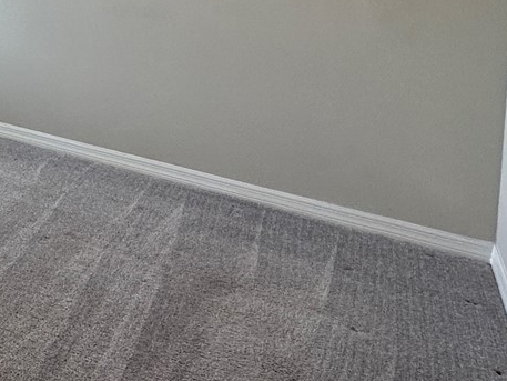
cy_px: -77
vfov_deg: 26.4
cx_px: -134
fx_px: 718
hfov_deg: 31.2
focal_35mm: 49
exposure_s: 1/120
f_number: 2.2
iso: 125
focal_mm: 2.22
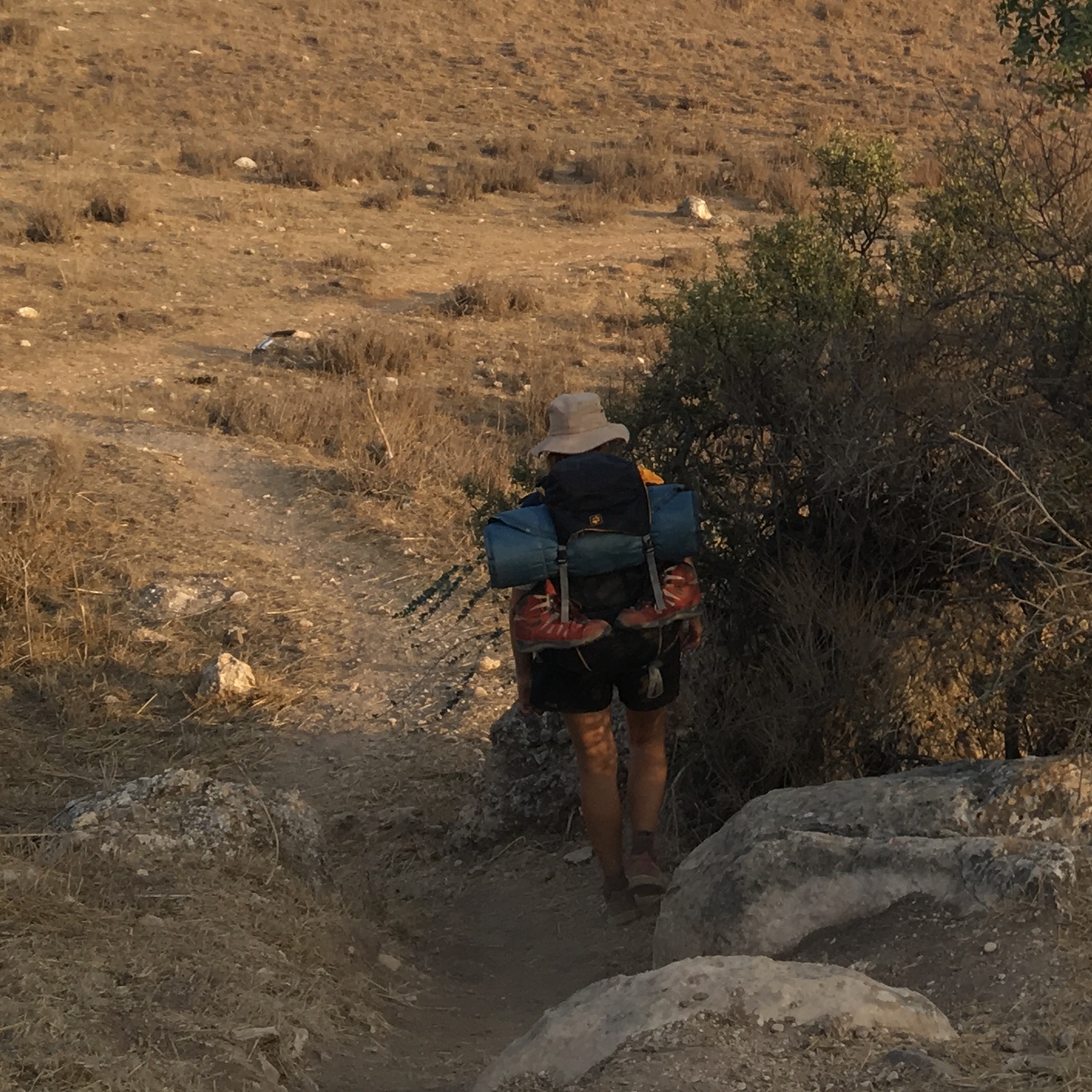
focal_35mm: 73
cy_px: 84
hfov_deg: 21.5
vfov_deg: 23.0
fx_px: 2605
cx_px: 1393
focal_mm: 4.15
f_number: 2.2
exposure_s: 1/379
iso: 25
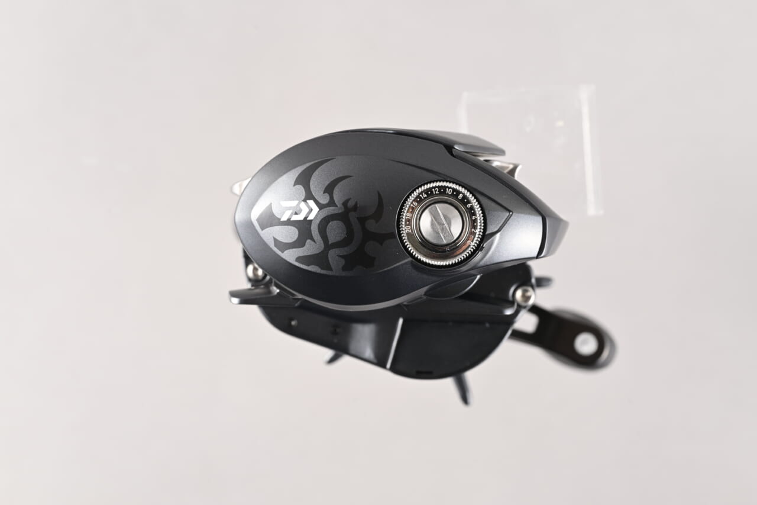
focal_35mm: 105
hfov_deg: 19.5
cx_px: 378
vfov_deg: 13.0
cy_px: 252
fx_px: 2207
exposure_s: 1/125
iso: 200
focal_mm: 105
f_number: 13
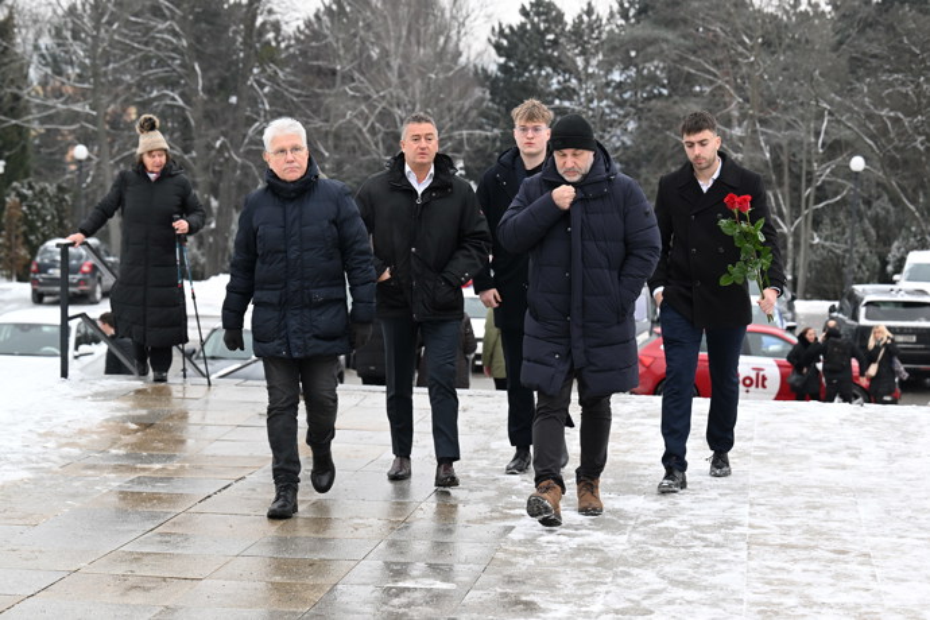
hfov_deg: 24.8
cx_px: 465
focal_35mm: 82
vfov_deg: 16.7
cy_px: 310
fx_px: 2118
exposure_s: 1/320
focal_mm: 82
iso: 1600
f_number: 5
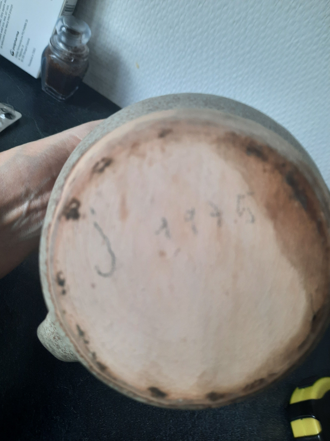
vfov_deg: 69.4
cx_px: 165
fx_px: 318
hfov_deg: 54.9
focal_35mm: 25
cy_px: 220
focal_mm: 4.6
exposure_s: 1/50
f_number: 2
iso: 80
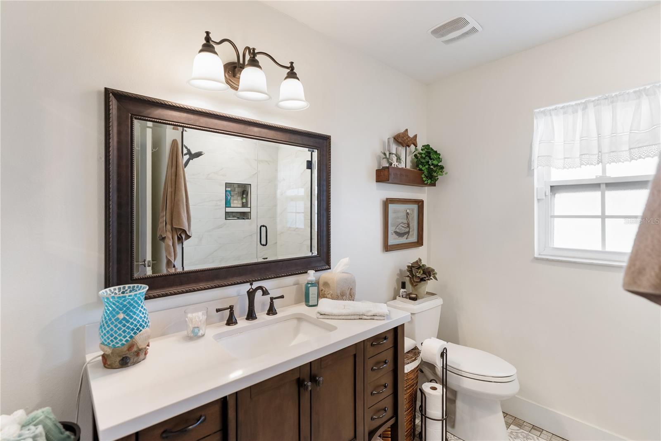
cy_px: 220
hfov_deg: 96.7
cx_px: 330
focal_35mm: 16
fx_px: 294
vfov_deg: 73.8
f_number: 2.8
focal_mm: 16
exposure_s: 1/125
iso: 640
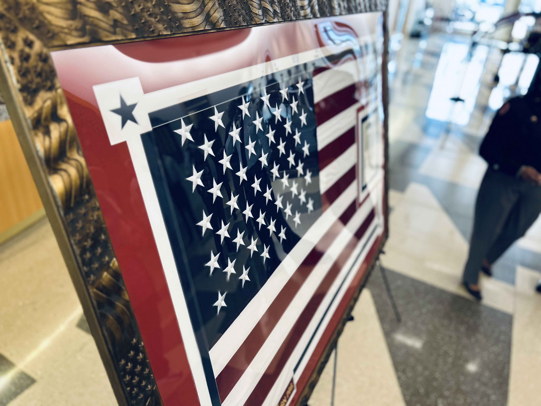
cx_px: 270
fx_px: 406
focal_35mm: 26
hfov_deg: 67.3
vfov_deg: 53.1
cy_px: 203
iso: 100
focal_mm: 5.7
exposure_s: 1/60
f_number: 1.5
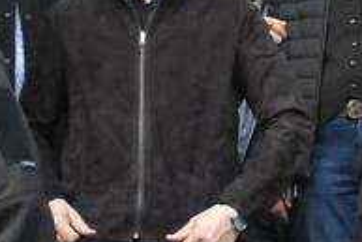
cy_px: 96
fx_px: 1348
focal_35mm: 134
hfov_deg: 15.3
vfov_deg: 10.3
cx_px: 194
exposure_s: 1/400
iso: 5000
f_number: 10
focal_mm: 28
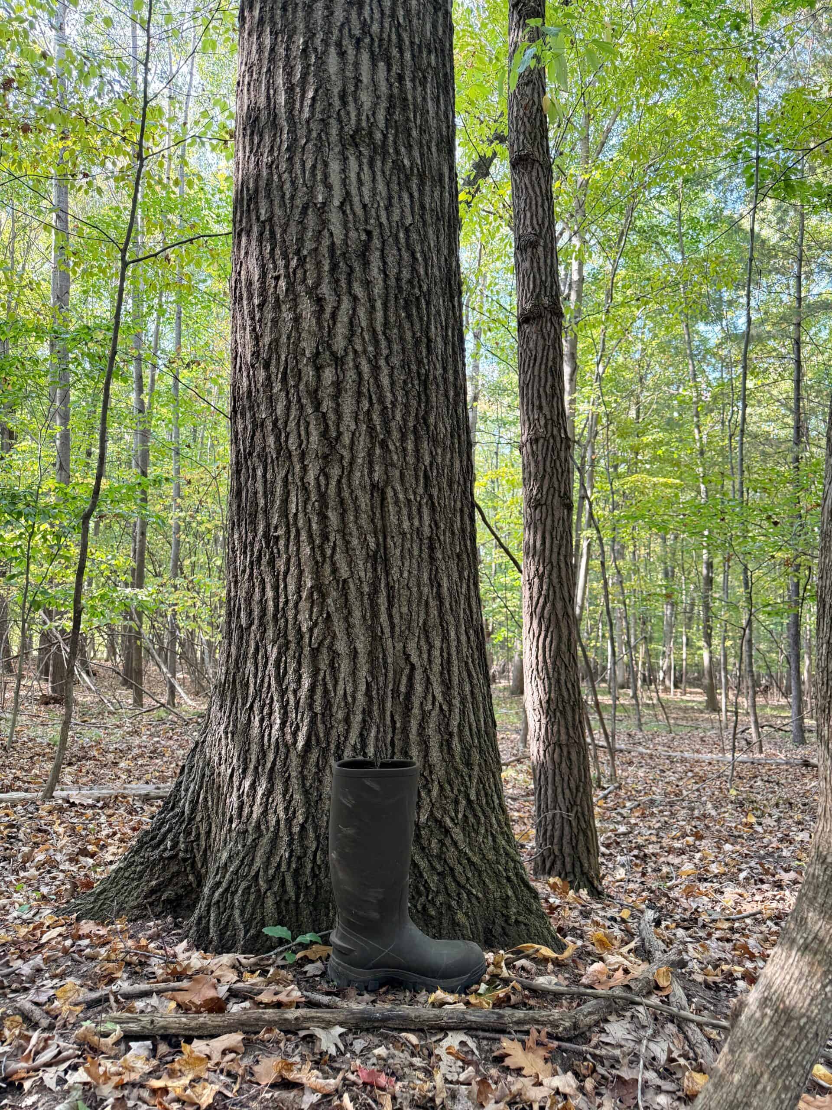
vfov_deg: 71.6
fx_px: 769
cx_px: 416
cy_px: 555
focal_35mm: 24
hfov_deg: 56.8
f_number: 1.78
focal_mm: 6.76
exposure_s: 1/121
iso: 200
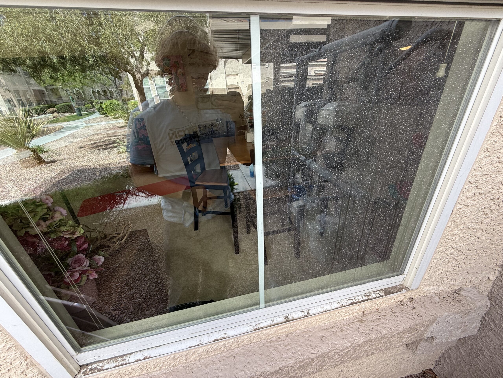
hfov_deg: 102.1
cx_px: 252
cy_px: 189
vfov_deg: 85.7
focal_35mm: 14
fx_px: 203
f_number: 2.2
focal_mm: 2.22
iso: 64
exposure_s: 1/102
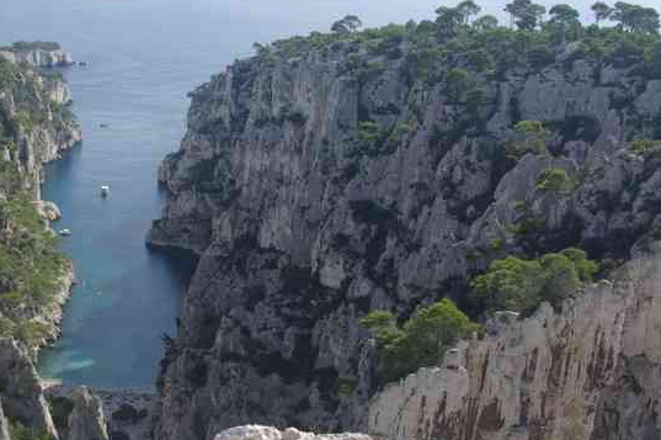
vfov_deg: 24.1
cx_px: 138
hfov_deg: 34.6
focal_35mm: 56
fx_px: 1027
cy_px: 196
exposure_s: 1/180
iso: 100
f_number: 8
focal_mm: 20
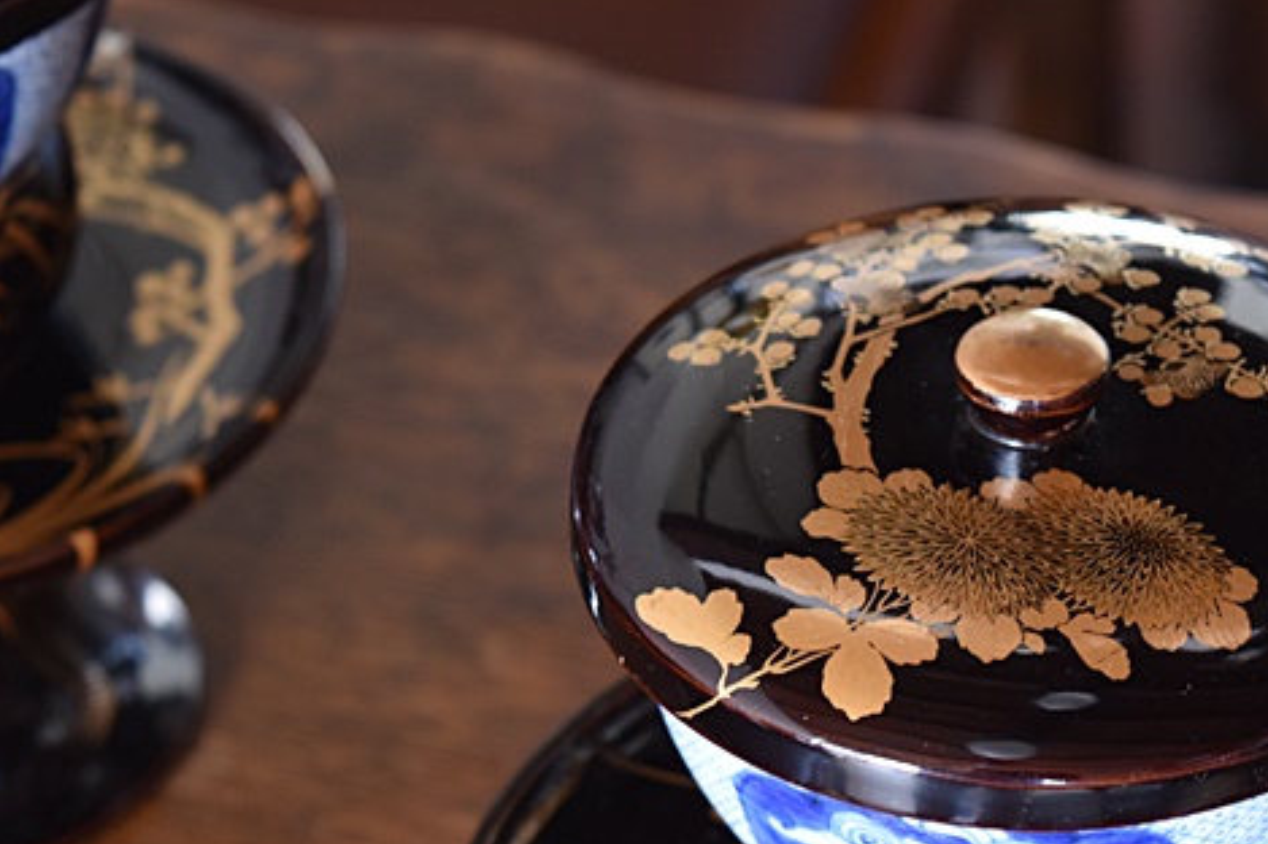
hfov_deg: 14.6
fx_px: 4958
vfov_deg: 9.7
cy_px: 450
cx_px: 841
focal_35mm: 141
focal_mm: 55
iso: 400
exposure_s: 1.6
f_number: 5.6
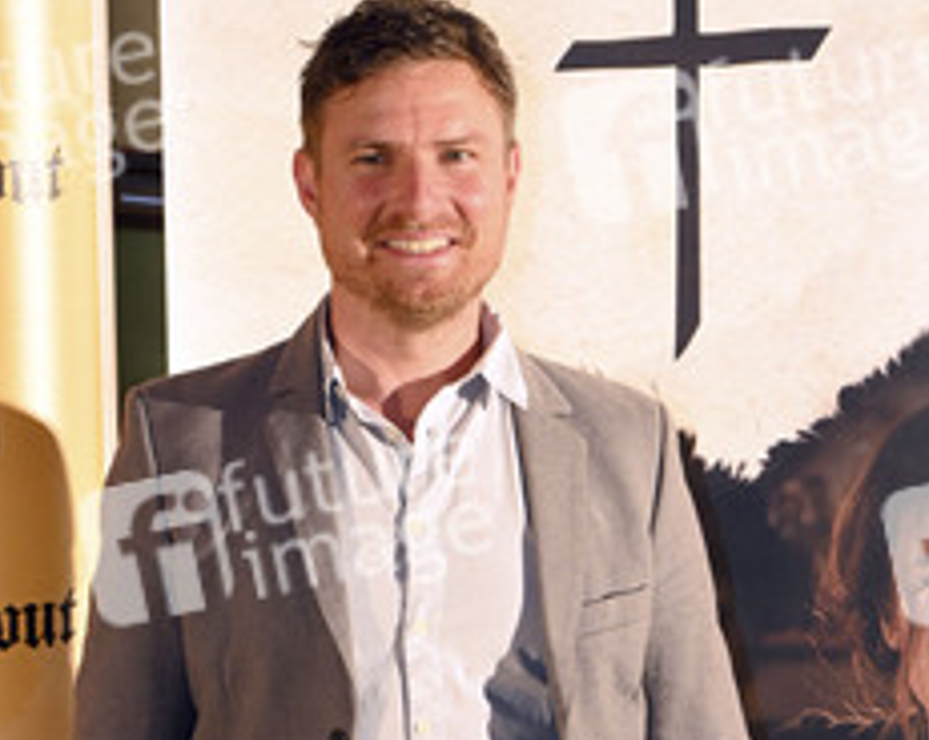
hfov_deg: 15.8
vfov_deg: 12.5
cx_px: 402
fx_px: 3349
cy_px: 732
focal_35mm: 122
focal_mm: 75
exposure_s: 1/200
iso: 2000
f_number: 6
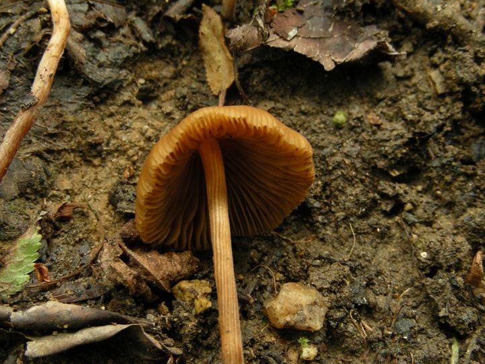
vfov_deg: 24.8
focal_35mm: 59
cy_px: 187
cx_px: 237
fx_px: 827
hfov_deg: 32.7
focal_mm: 8.8
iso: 80
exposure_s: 1/34.1
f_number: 3.5
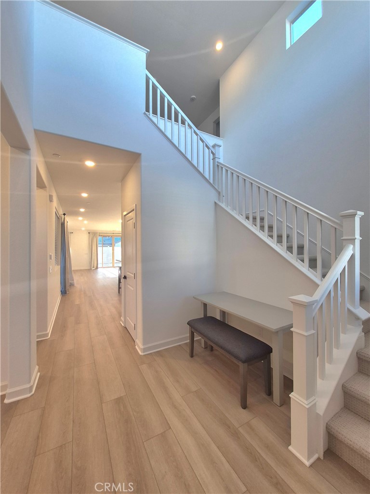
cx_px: 185
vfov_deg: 106.2
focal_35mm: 13
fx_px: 185
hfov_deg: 89.9
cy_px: 247
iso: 80
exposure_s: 1/60.2
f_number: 2.2
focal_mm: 1.74
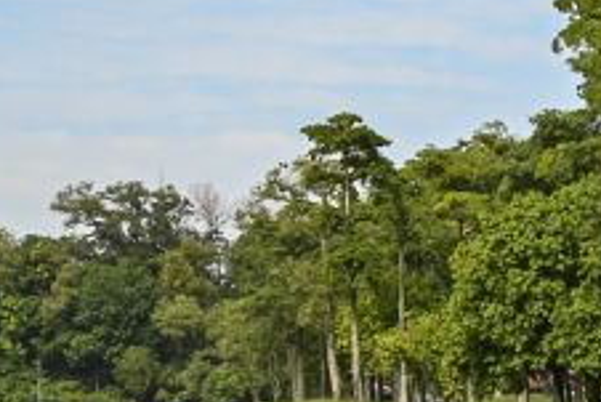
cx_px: -205
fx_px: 3842
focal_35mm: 230
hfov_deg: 8.8
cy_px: -214
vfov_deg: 5.9
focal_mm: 42
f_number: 8
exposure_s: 1/400
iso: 250
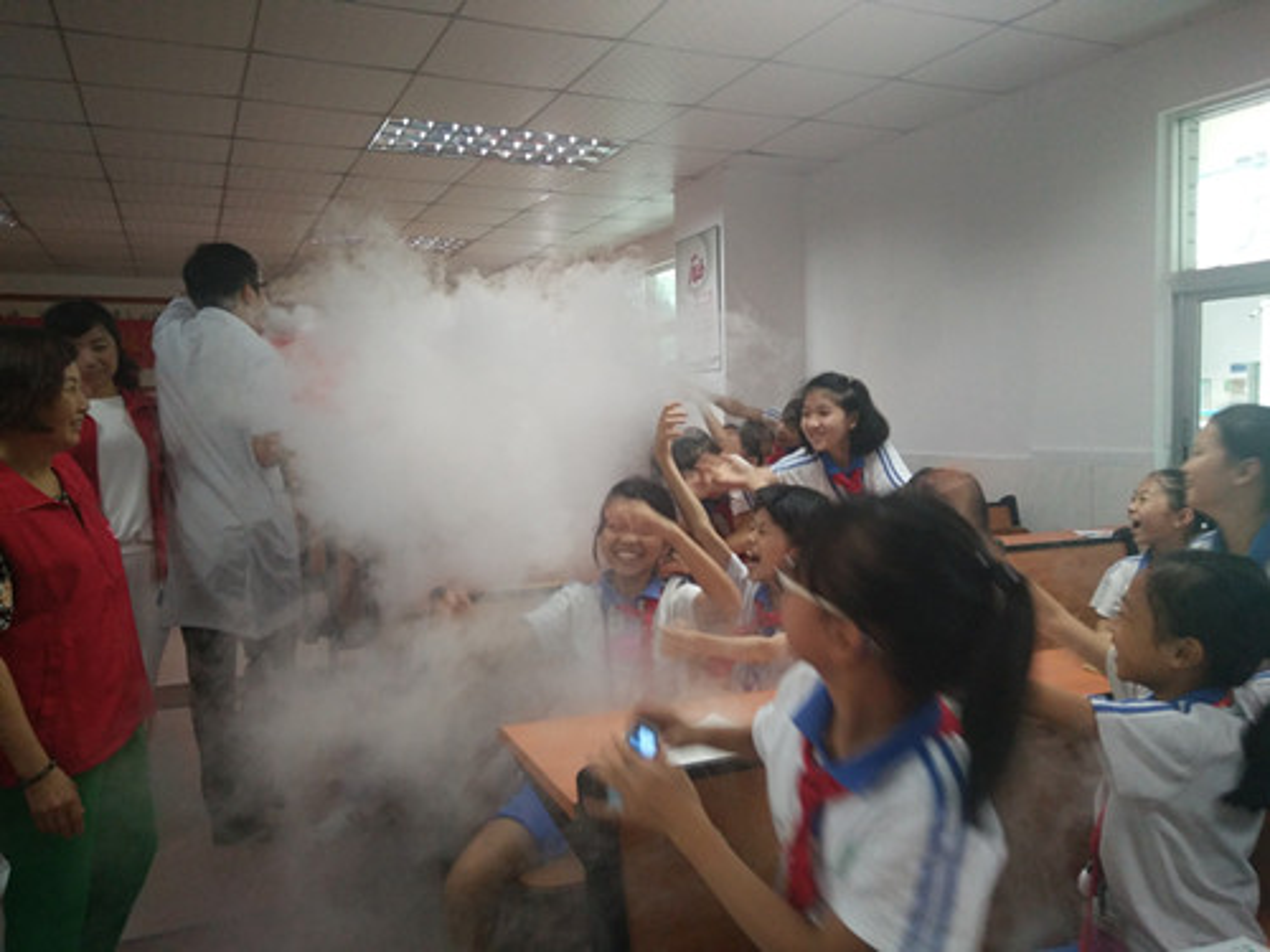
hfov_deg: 79.0
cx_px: 635
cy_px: 476
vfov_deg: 63.4
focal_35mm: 21
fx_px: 770
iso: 182
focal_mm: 3.66
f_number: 2.2
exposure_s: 1/33.3
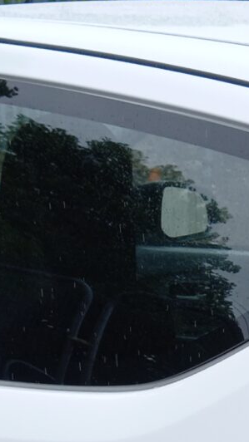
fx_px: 1539
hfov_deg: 9.2
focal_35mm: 131
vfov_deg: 15.6
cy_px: 580
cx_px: 218
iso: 25
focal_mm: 4.6
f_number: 2
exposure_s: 1/330
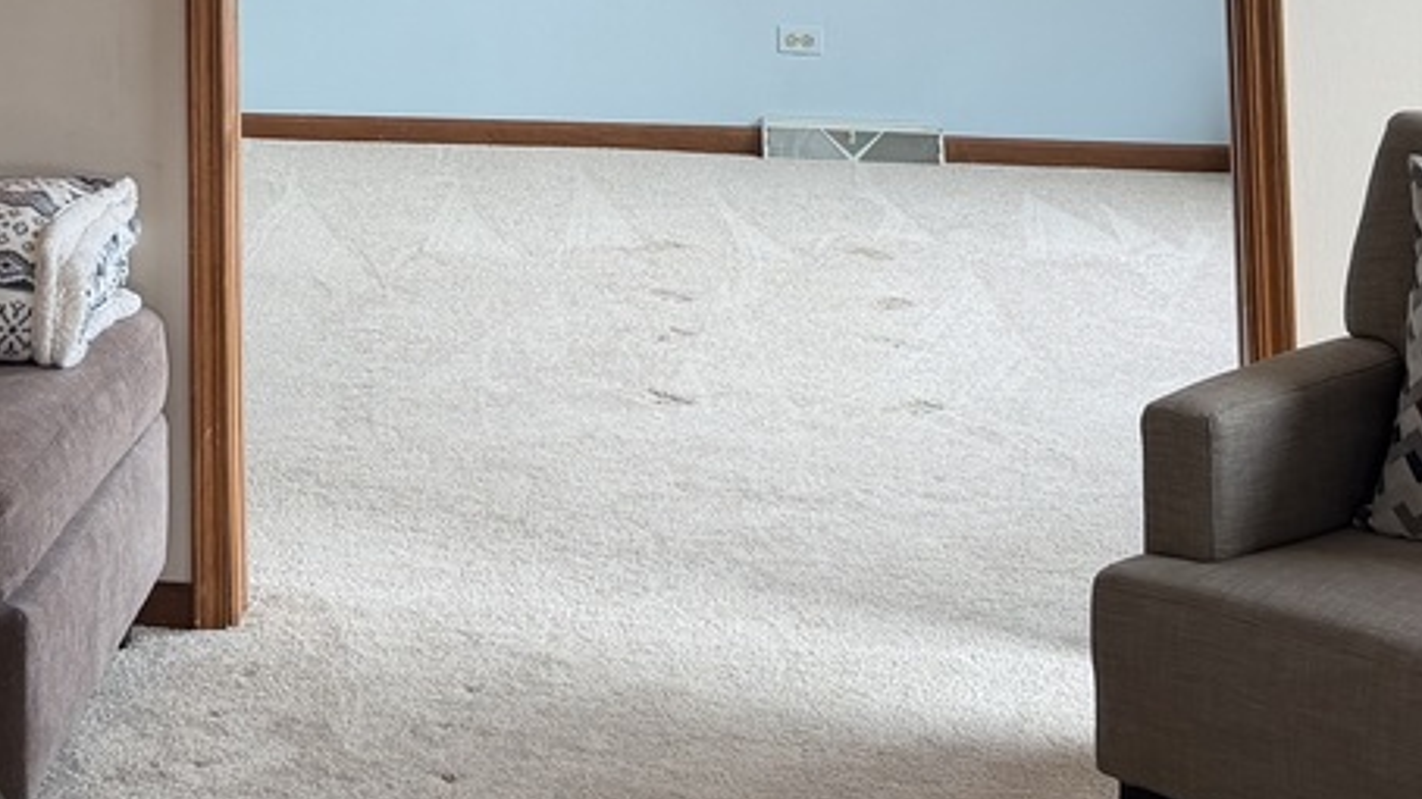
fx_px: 3128
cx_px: 169
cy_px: -655
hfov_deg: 24.9
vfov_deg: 13.1
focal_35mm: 83
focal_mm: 6.76
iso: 100
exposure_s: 1/159
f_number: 1.78
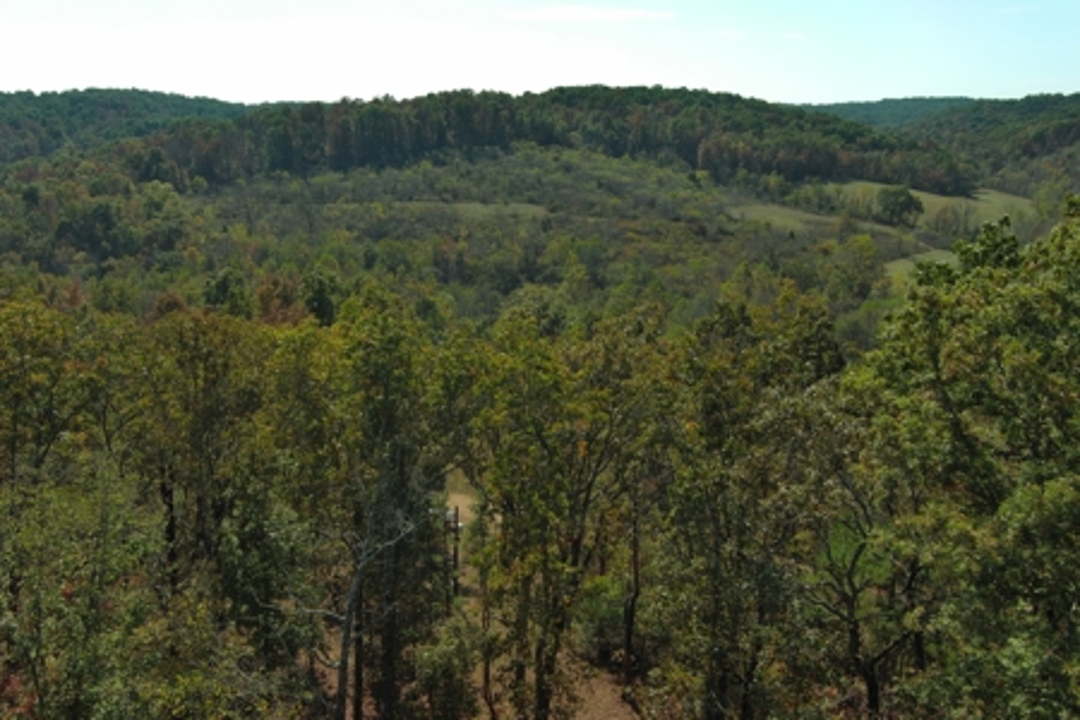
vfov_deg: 45.0
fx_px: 870
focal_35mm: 29
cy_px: 360
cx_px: 540
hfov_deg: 63.7
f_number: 11
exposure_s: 1/160
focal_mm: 10.57
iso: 100
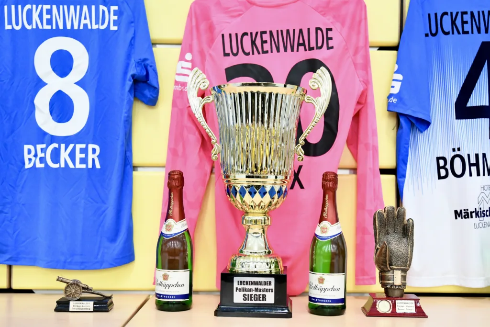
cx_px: 245
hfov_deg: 48.5
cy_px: 164
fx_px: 544
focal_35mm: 40
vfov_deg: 33.4
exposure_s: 1/500
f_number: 3.2
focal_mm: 40
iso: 12800
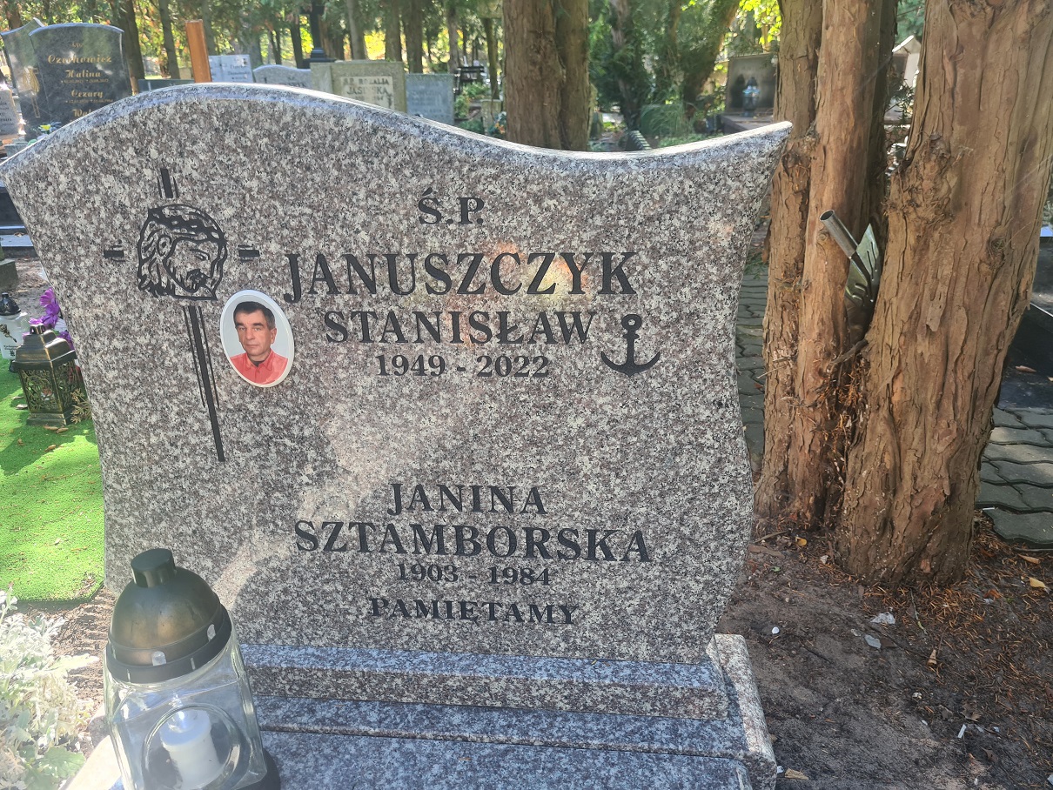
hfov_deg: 67.3
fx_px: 791
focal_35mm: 26
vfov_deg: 53.1
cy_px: 395
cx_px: 526
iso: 50
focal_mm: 5.4
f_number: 1.8
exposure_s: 1/50
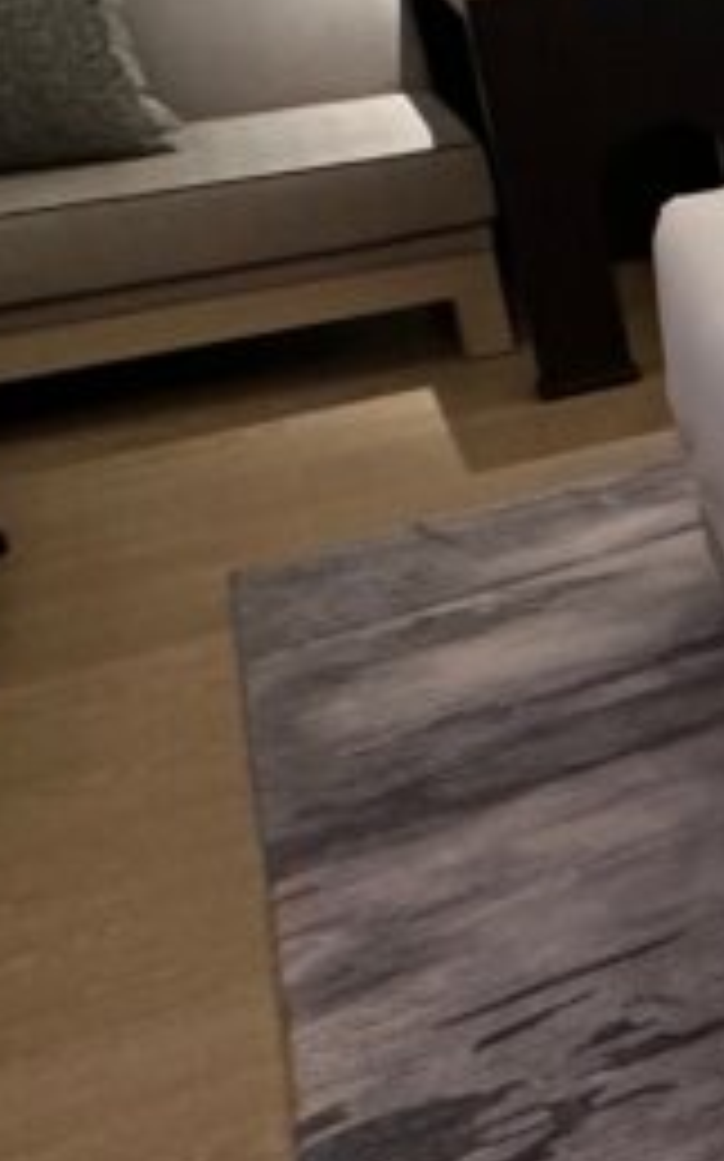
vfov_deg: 33.7
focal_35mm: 59
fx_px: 1865
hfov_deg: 15.4
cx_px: 1614
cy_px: 252
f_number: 2.2
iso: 320
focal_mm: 2.22
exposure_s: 1/50
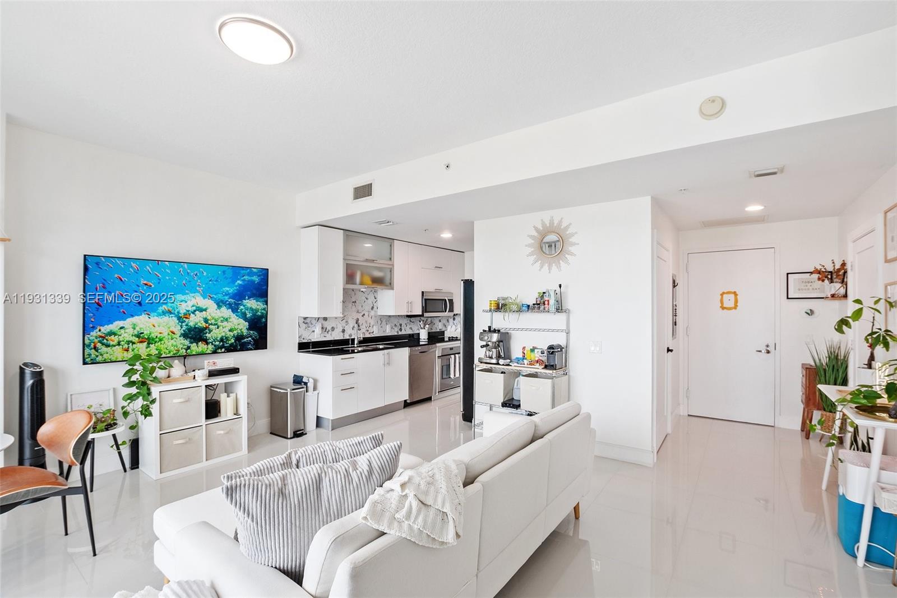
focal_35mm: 15
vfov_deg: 77.3
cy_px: 299
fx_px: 374
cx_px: 448
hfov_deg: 100.4
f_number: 8
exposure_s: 1/15
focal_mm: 10
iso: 450
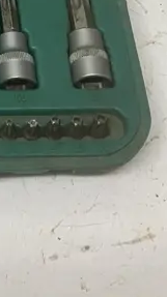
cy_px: -113
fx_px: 860
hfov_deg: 10.5
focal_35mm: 109
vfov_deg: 18.0
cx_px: -119
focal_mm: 3.99
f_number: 1.8
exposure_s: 1/50
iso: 80
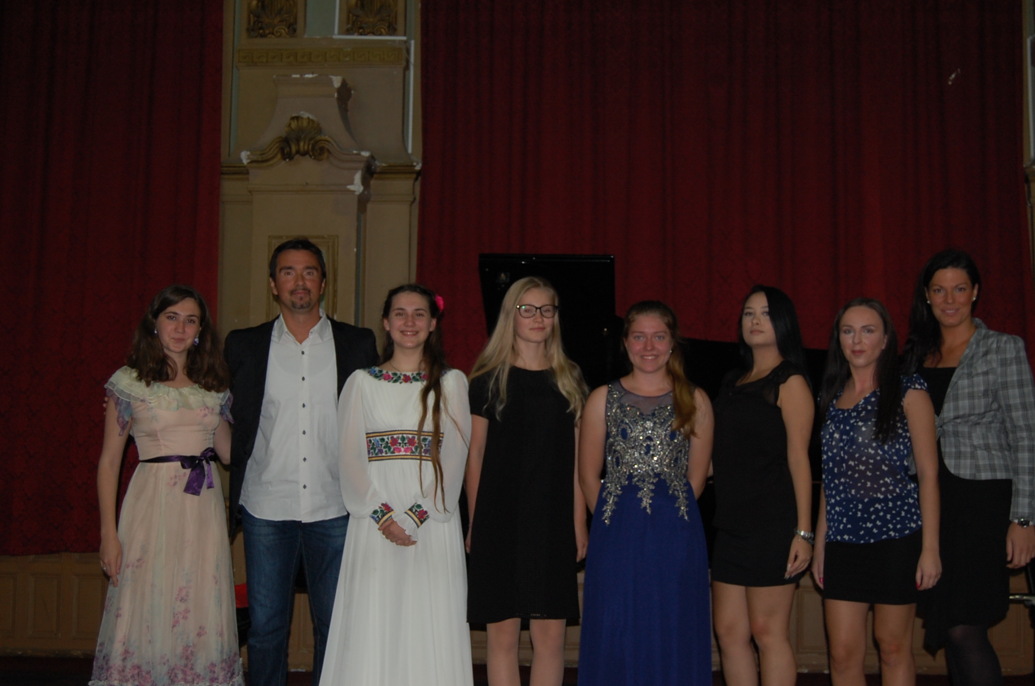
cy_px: 343
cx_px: 518
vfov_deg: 28.0
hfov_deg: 41.2
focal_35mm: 48
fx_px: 1378
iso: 400
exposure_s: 1/60
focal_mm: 32
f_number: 4.5
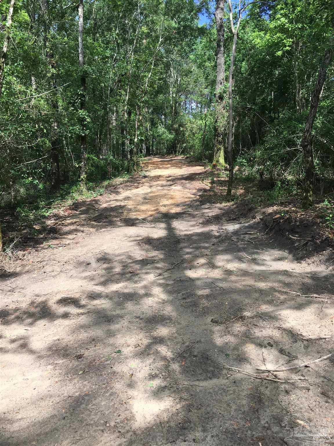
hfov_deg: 48.2
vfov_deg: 61.7
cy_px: 223
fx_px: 373
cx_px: 167
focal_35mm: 29
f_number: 2.2
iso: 25
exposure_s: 1/509
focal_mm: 4.15
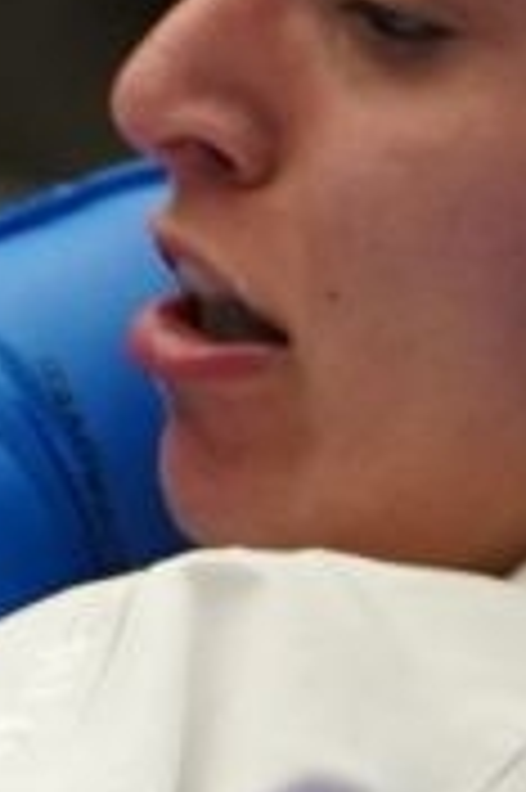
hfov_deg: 1.0
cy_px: 2164
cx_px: -1780
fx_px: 30368
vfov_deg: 1.5
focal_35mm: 1383
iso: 2000
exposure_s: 1/1000
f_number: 2.8
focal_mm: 135
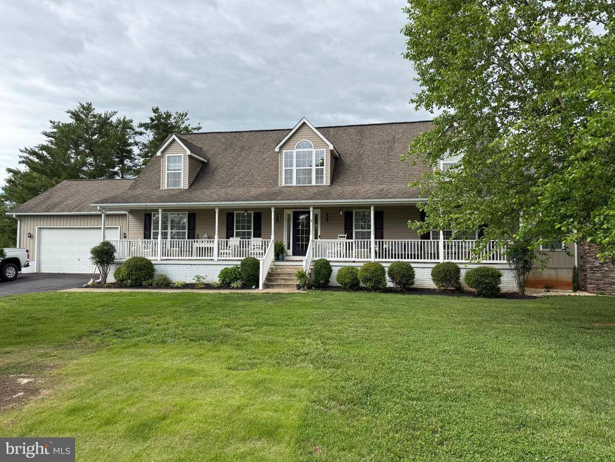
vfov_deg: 56.8
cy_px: 231
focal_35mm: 24
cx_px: 308
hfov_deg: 71.6
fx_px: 426
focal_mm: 6.76
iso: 80
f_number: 1.78
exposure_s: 1/1156
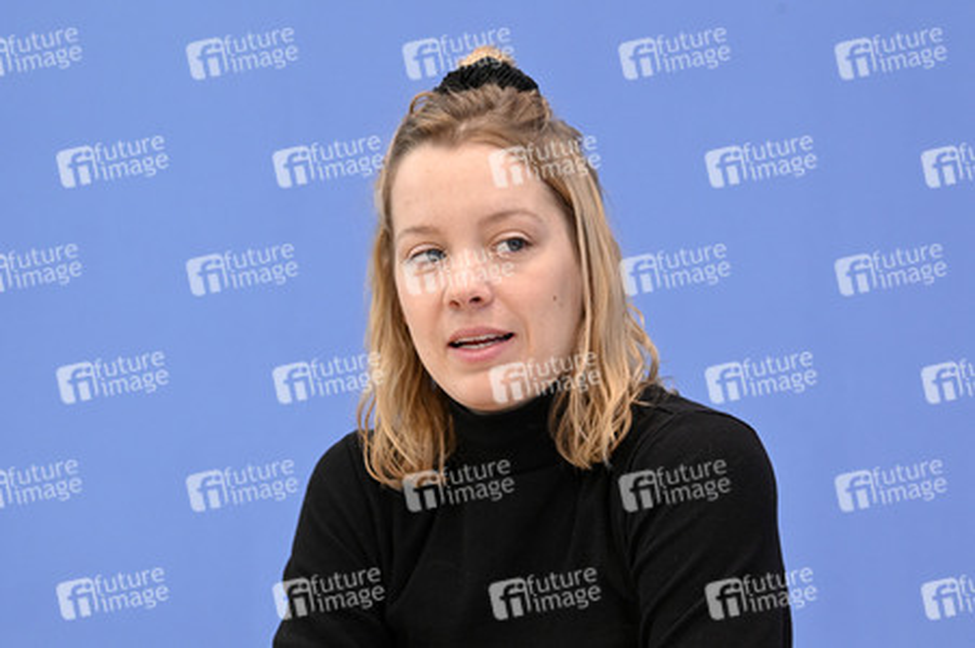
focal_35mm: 135
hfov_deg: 15.2
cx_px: 488
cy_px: 324
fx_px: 3653
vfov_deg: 10.1
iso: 4000
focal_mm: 135
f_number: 6.3
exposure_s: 1/500
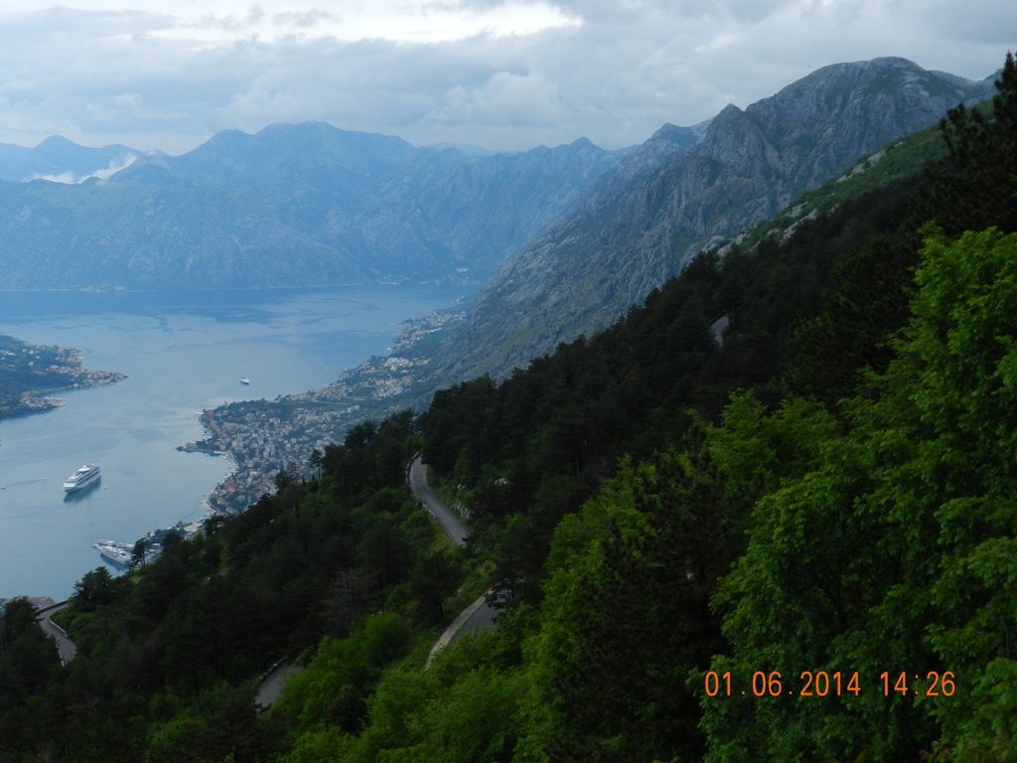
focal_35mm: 46
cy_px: 382
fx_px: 1351
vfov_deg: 31.5
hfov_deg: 41.2
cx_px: 508
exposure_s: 1/640
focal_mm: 8.1
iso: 160
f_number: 5
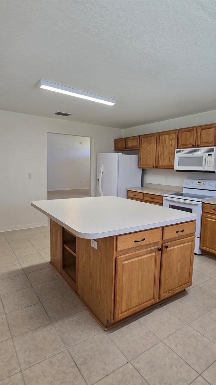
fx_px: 193
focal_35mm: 19
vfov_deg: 89.6
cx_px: 106
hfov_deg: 58.3
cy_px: 193
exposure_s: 1/60
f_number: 2.2
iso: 100
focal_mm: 2.2
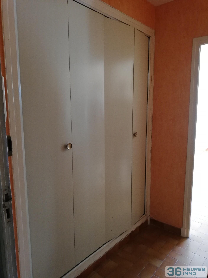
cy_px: 139
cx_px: 104
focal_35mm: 26
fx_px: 208
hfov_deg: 53.1
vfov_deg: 67.3
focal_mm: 3.81
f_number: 2.2
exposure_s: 1/33.3
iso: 400
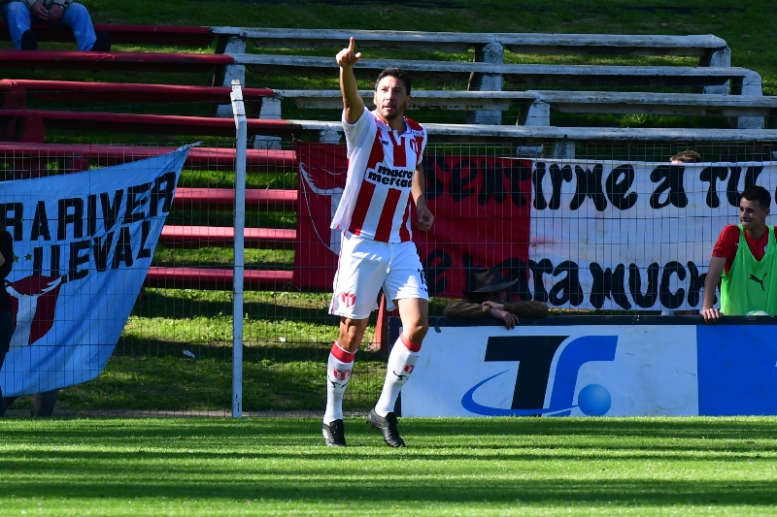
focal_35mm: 450
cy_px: 258
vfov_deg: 3.1
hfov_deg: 4.6
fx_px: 9710
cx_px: 388
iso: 800
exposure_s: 1/640
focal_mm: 300
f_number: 8
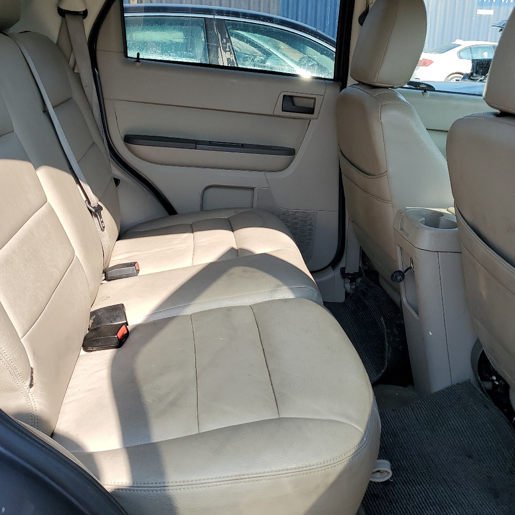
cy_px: 220
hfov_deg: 44.9
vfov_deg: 44.8
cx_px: 277
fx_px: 623
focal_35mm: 37
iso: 50
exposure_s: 1/909
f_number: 1.5
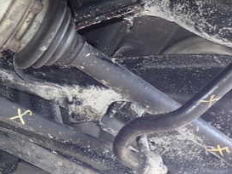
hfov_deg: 28.8
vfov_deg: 22.3
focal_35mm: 66
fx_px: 443
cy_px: 74
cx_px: 53
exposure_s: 1/30
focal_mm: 5.4
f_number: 2.3
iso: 200
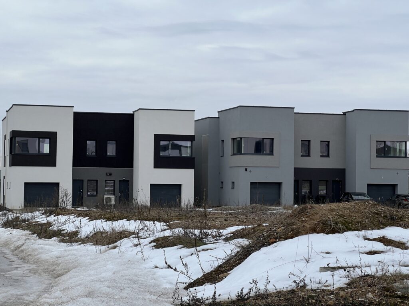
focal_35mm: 77
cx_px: 204
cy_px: 153
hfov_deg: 25.3
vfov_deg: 19.1
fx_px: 910
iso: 32
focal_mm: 9
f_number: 2.8
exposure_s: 1/339
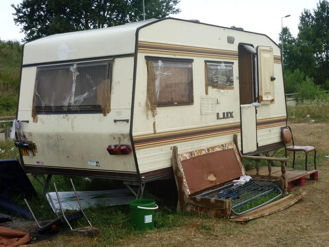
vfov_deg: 28.0
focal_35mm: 52
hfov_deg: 36.8
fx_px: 494
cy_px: 124
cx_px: 164
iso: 80
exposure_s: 1/250
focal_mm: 8.6
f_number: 3.3
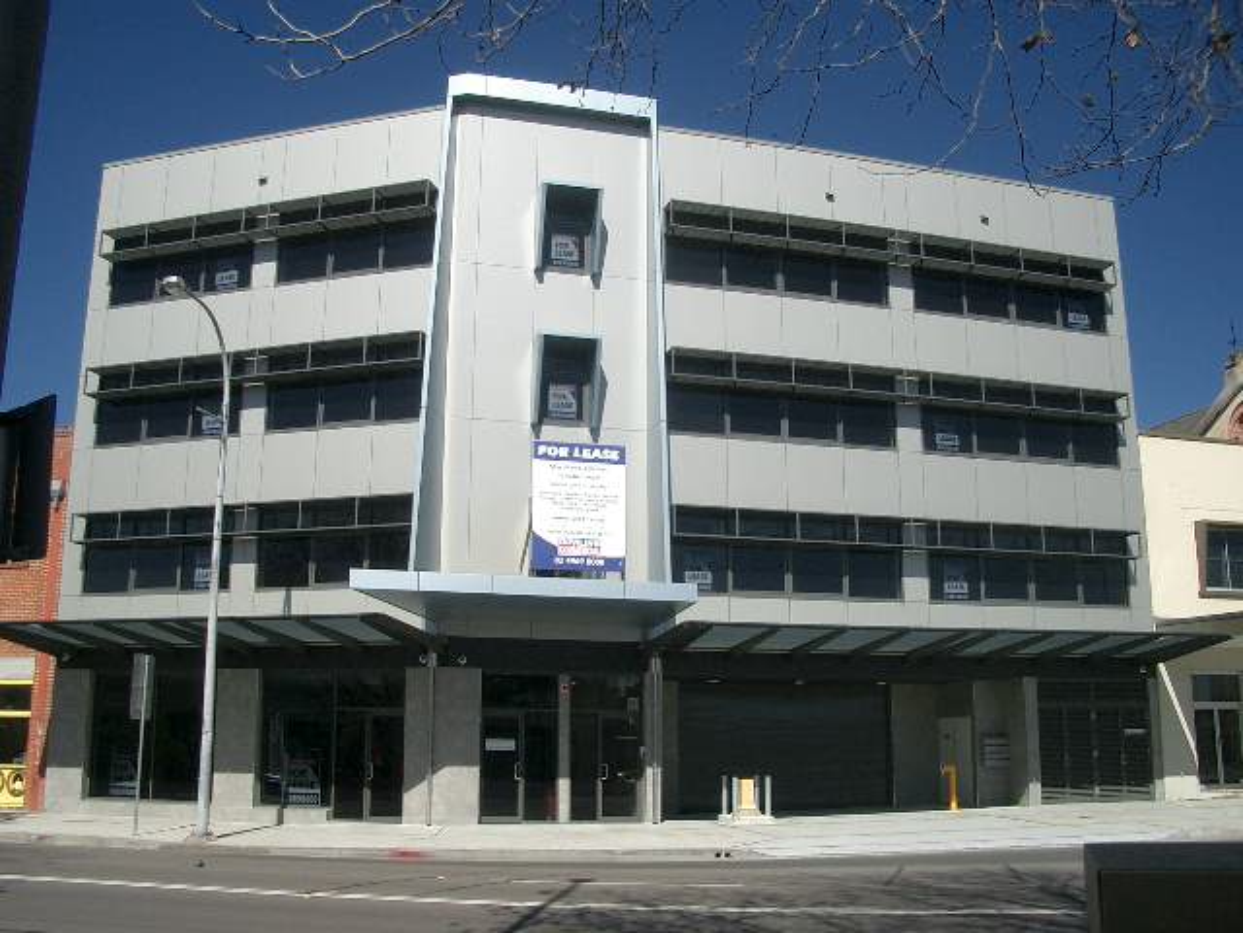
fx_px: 1257
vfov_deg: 40.7
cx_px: 622
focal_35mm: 35
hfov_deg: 52.6
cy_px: 466
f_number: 4.3
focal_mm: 5.8
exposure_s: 1/640
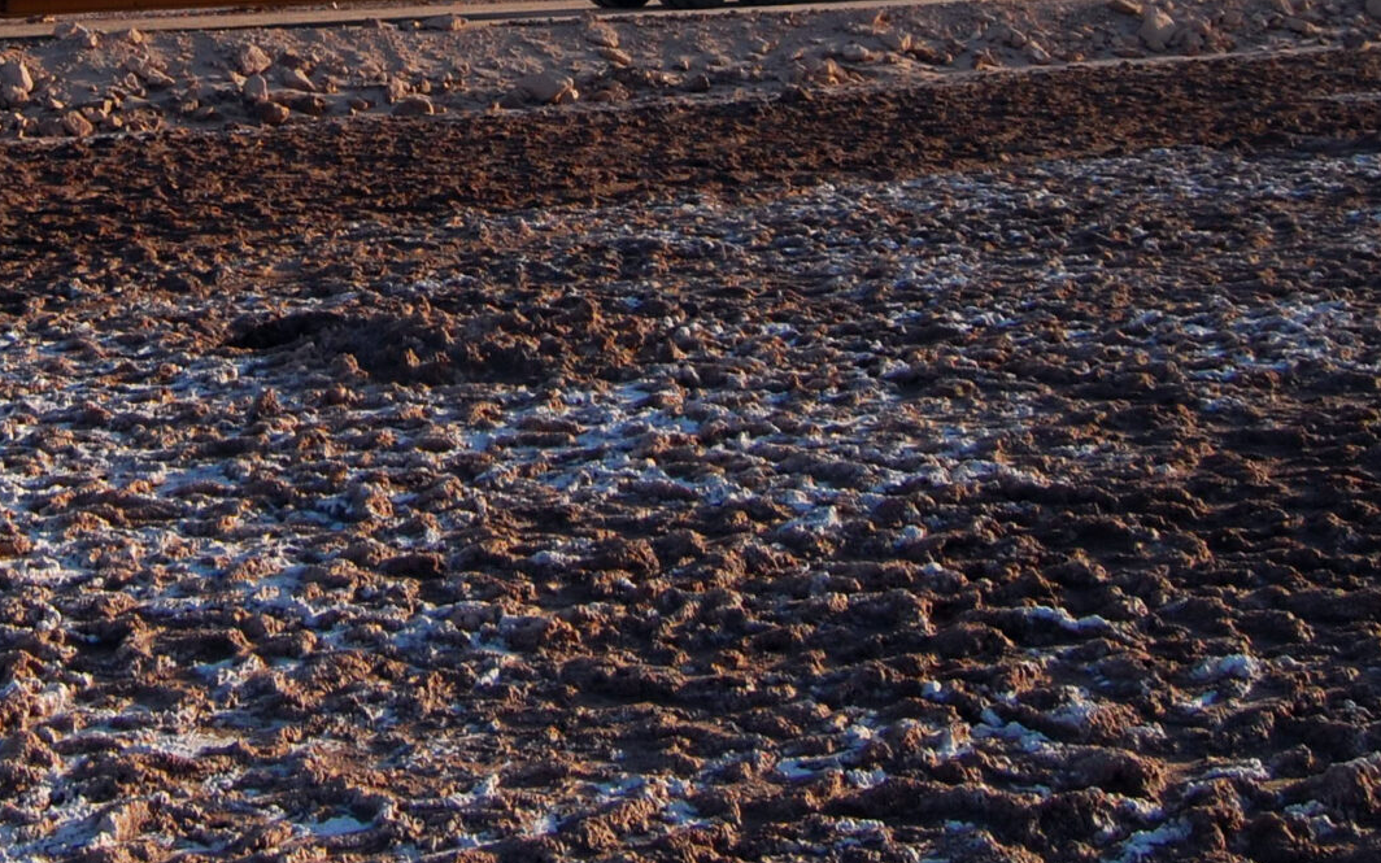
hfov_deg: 32.3
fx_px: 2333
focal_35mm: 62
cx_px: 326
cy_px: -160
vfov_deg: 19.8
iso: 400
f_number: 6.3
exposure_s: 1/1000
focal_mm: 18
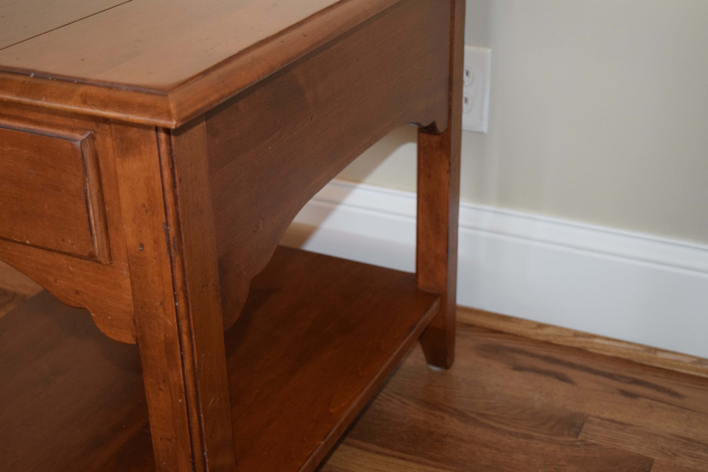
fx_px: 1003
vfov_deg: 26.5
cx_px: 354
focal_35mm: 51
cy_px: 236
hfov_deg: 38.9
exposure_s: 1/60
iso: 2000
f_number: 4.5
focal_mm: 34
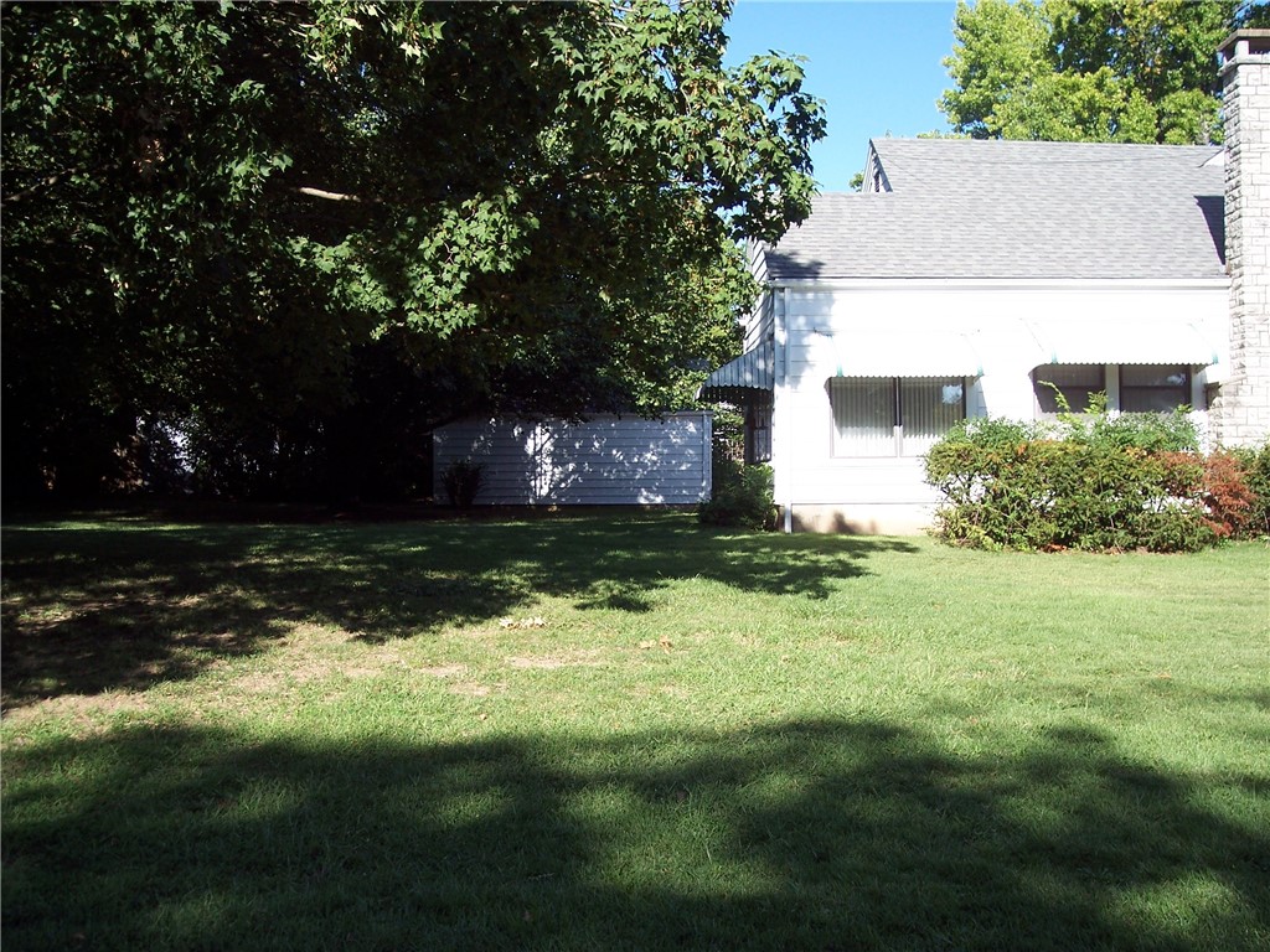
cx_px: 635
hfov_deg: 47.9
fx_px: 1431
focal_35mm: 39
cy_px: 476
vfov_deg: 36.8
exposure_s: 1/500
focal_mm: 8
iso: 100
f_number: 3.4
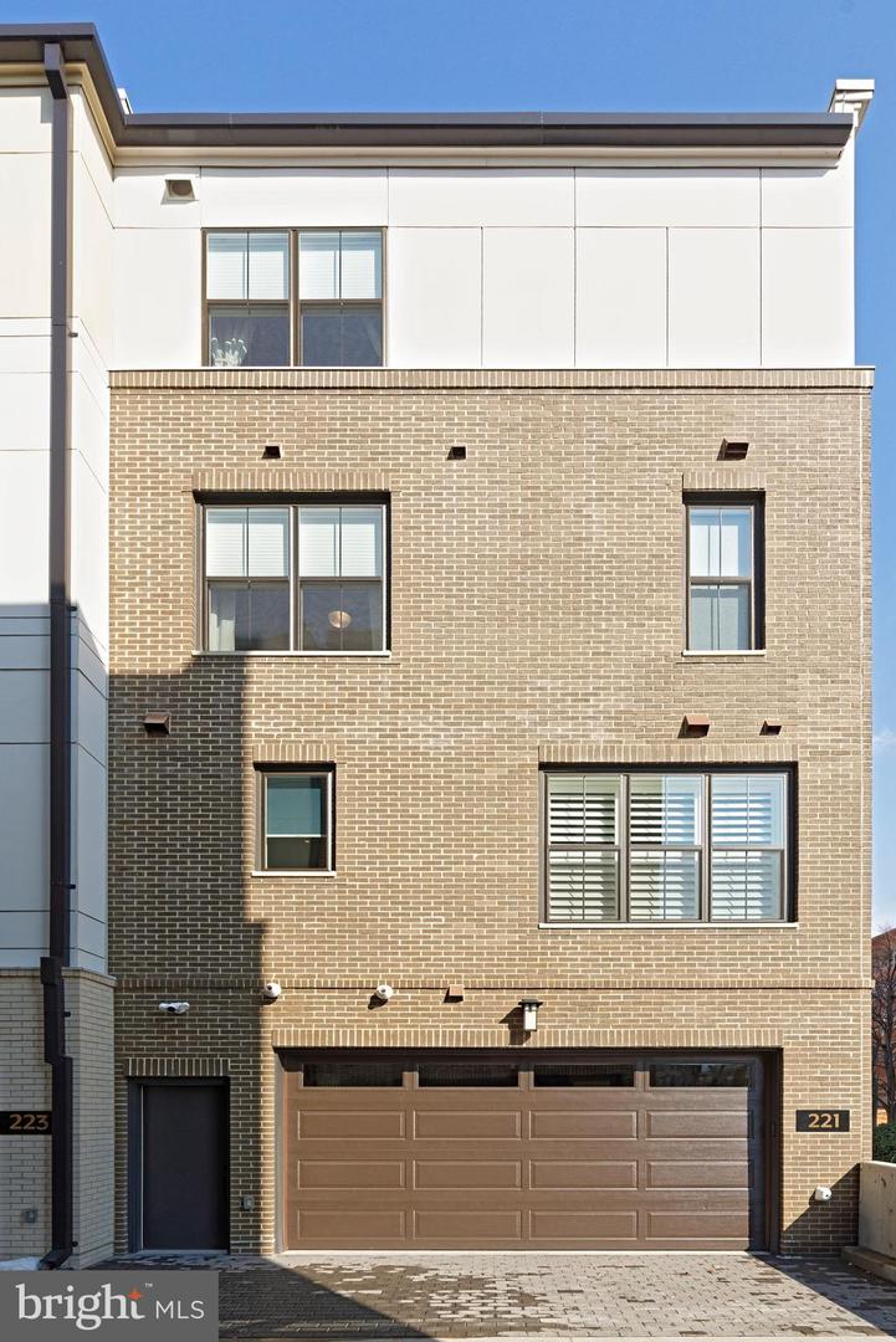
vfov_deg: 104.2
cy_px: 671
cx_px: 448
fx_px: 522
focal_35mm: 14
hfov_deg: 81.3
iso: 320
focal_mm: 14
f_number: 13
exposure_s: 1/250
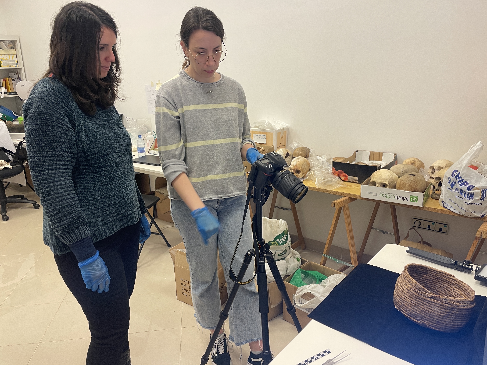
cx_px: 244
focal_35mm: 26
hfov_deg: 67.3
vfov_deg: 53.1
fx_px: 366
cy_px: 182
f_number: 1.6
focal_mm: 4.2
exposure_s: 1/50
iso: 64
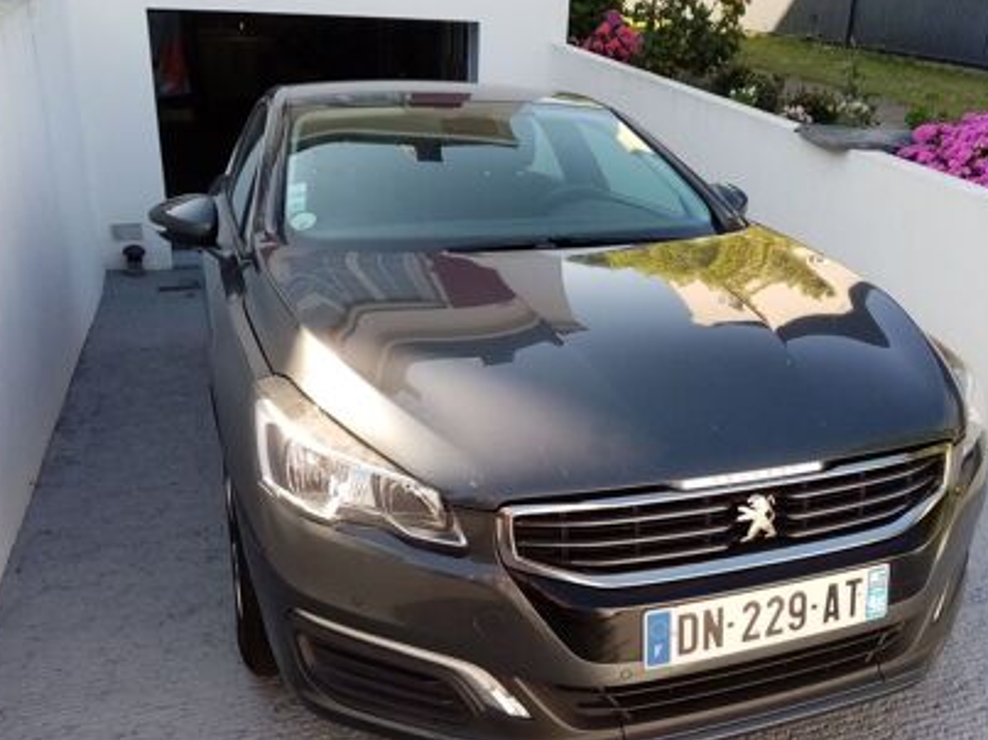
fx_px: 885
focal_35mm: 31
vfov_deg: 45.4
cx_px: 552
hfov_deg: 58.2
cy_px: 377
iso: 101
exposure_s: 1/304
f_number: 1.8
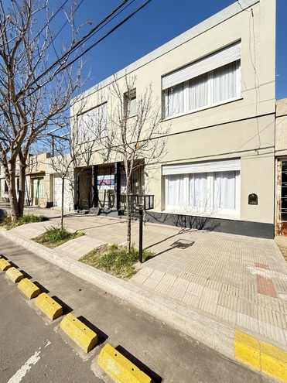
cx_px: 144
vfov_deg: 102.1
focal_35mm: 14
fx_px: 155
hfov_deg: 85.6
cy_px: 192
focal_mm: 2.22
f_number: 2.2
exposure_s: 1/644
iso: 64
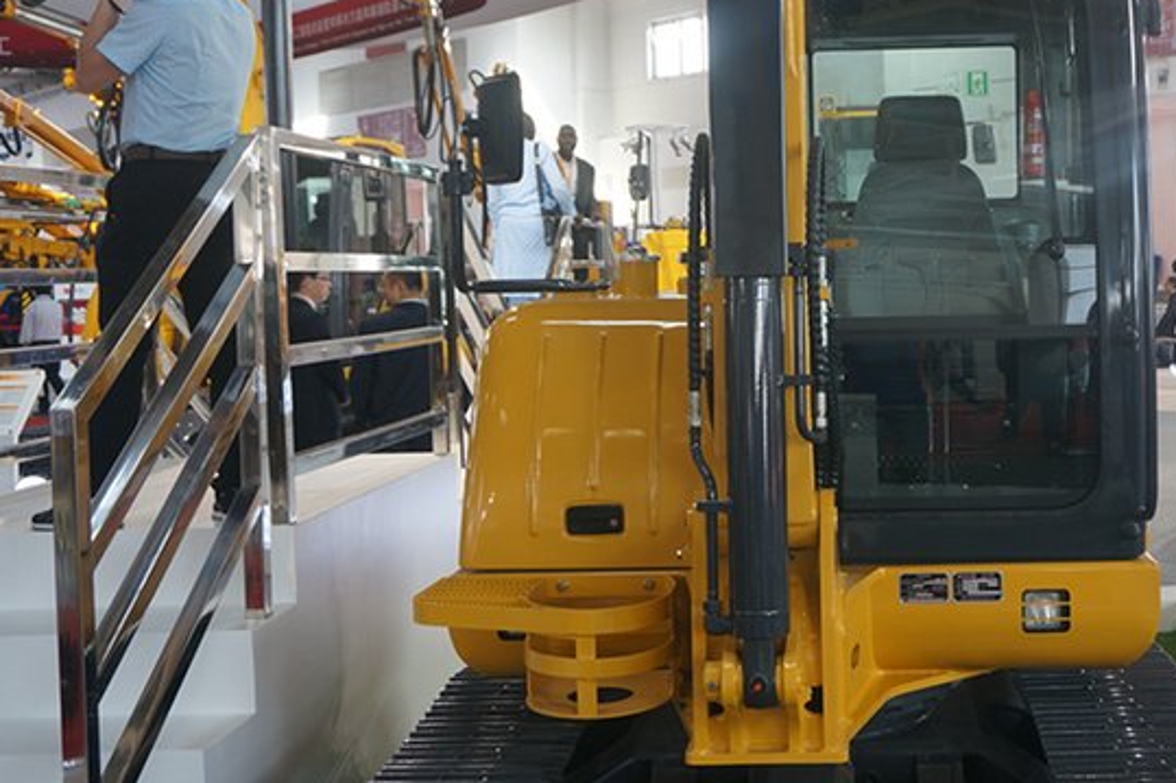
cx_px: 820
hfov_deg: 41.4
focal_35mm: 47
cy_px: 322
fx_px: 1526
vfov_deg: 28.7
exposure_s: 1/60
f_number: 4
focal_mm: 21
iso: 320
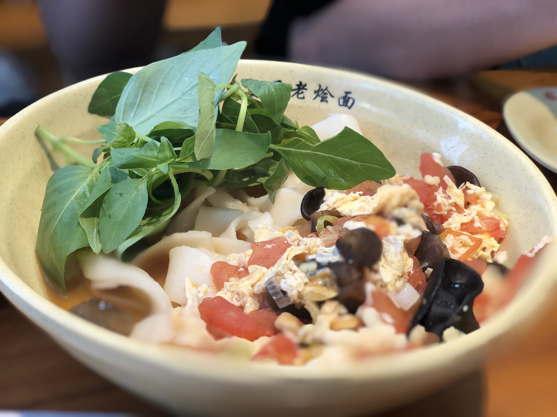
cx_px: 278
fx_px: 837
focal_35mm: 52
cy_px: 208
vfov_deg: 28.0
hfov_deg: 36.8
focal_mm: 6
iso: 25
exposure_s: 1/50
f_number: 2.4
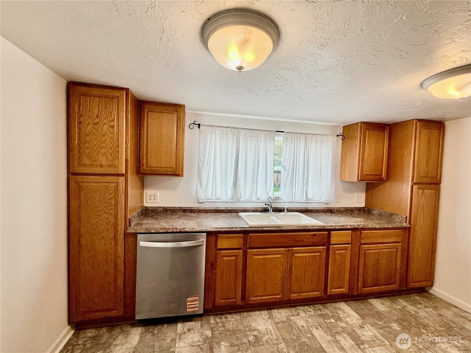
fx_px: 190
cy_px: 176
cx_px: 236
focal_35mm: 14
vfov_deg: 85.6
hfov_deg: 102.1
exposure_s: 1/120
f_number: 2.2
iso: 50
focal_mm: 2.22
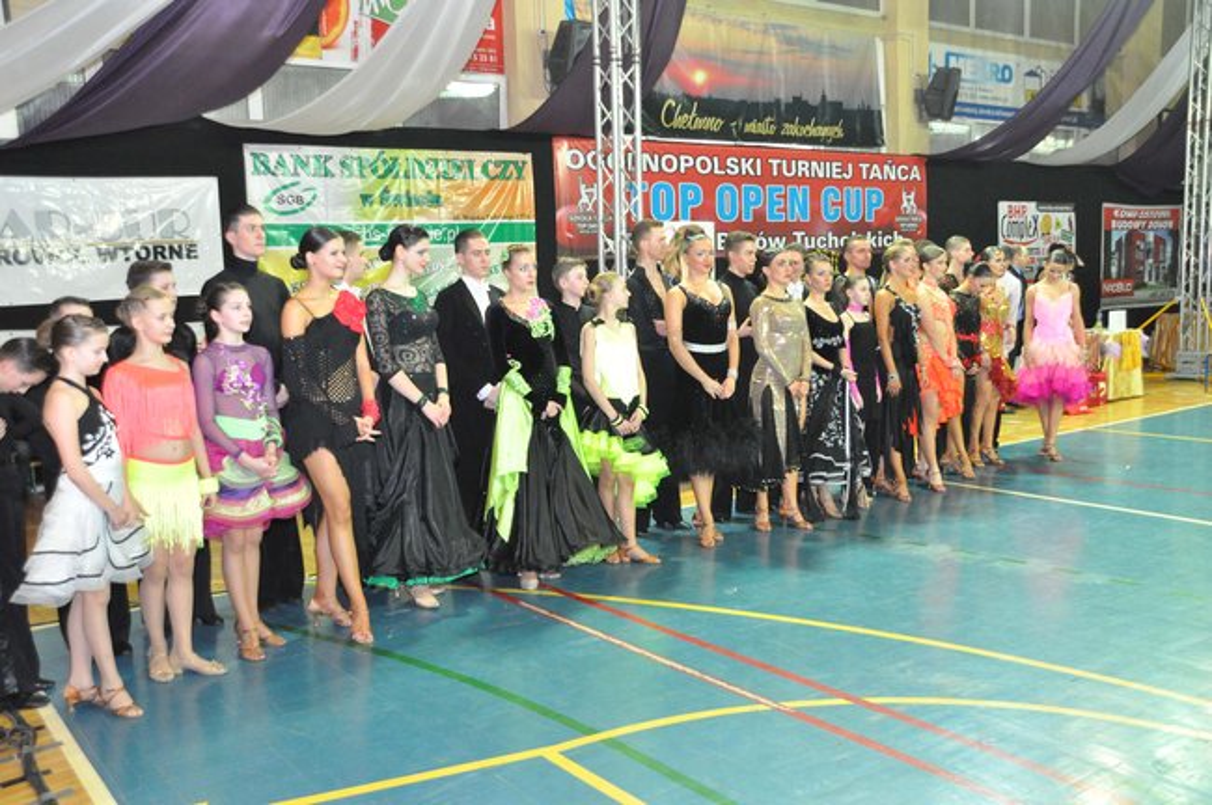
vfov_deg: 39.9
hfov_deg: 57.3
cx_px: 606
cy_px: 402
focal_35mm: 33
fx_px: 1110
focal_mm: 22
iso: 2800
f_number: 6.3
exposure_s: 1/60
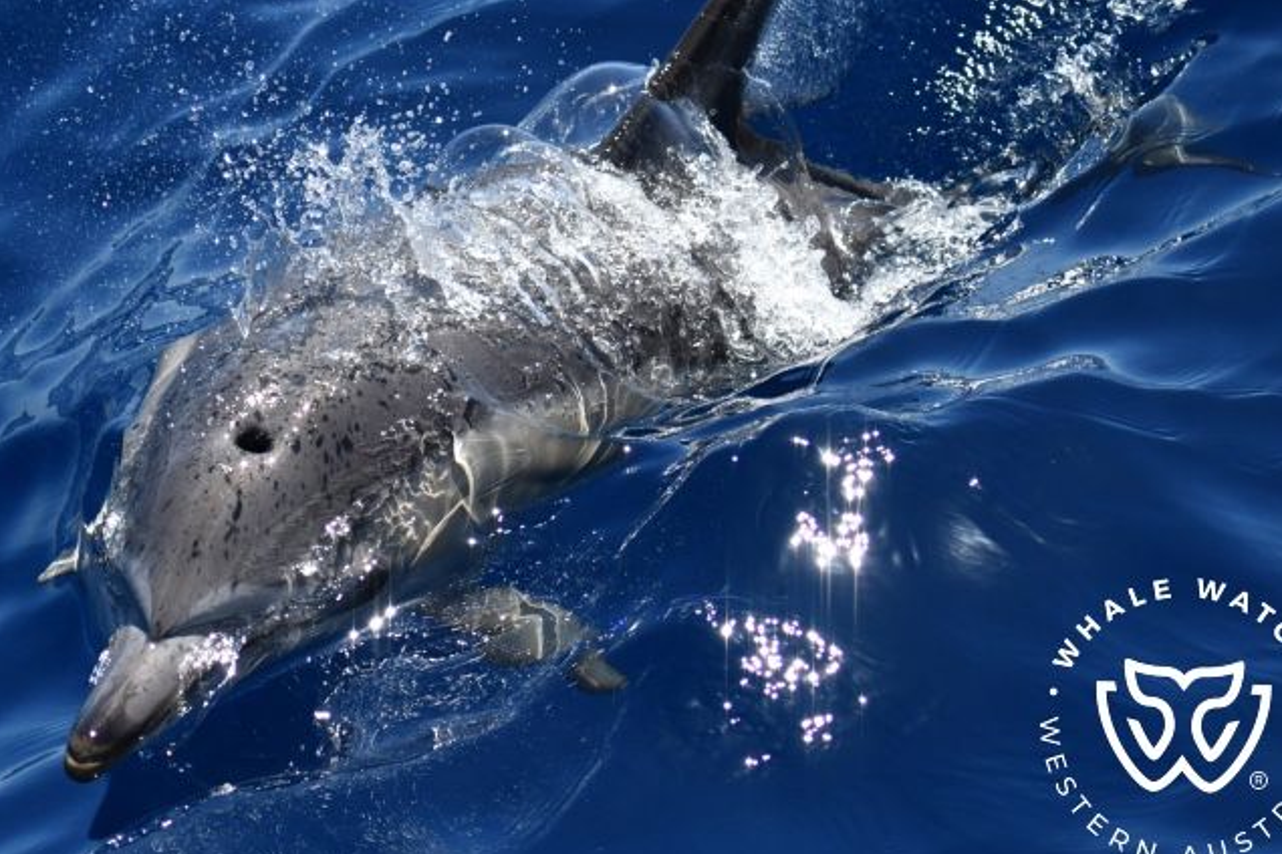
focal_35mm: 151
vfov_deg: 9.1
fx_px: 5377
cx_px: 530
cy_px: 339
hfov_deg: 13.6
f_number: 5
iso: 1250
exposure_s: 1/8000
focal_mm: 120
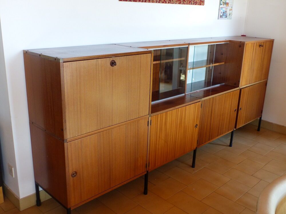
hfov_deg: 50.1
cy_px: 107
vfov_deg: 38.7
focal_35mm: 37
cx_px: 143
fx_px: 306
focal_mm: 6.6
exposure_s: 1/60
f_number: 2.8
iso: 250
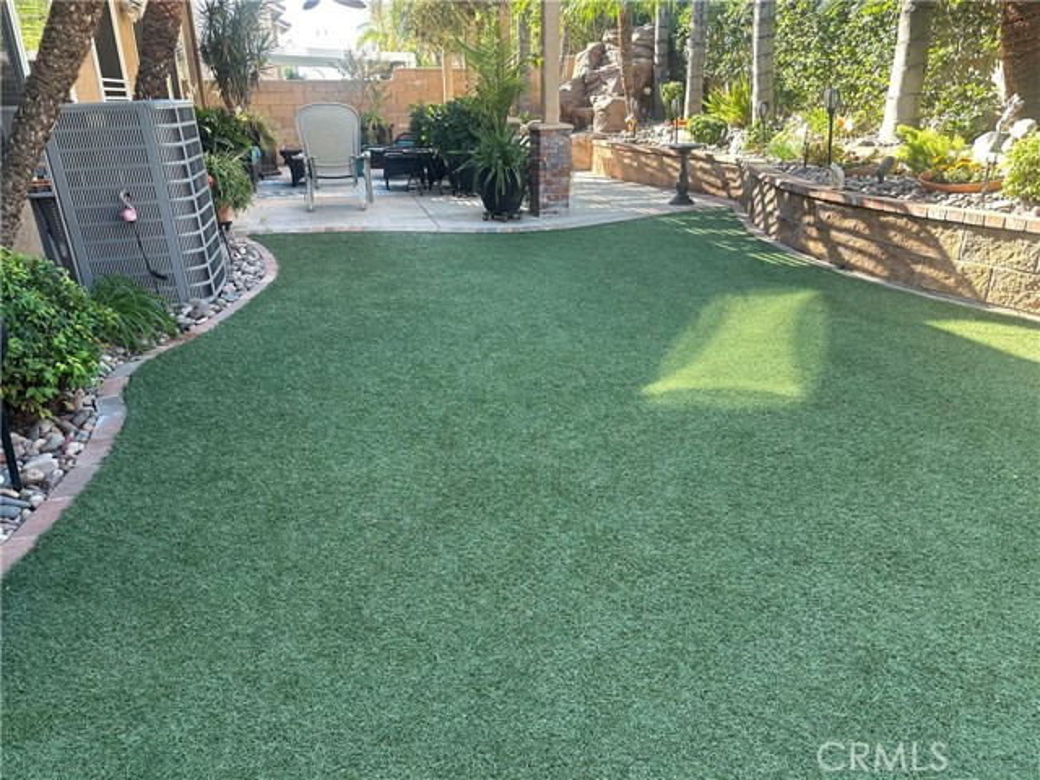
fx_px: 721
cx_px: 520
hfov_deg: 71.6
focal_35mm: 24
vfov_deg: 56.8
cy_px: 390
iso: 80
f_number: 1.78
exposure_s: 1/245
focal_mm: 6.86
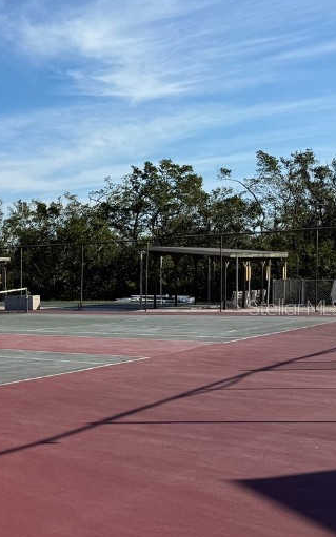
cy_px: 307
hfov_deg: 20.8
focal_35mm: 51
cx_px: -192
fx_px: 748
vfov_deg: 39.5
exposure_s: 1/4950
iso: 80
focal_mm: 6.76
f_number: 1.78
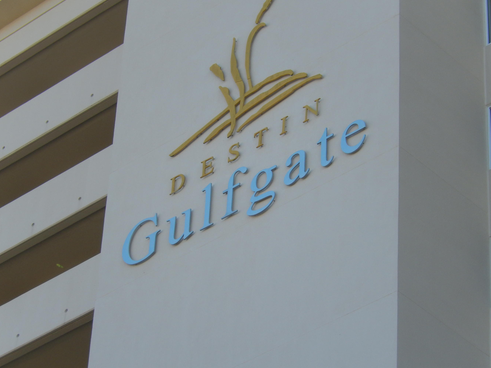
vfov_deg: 9.8
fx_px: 2142
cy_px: 194
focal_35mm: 151
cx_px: 255
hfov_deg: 13.1
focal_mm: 24.1
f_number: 5.6
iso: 125
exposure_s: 1/250
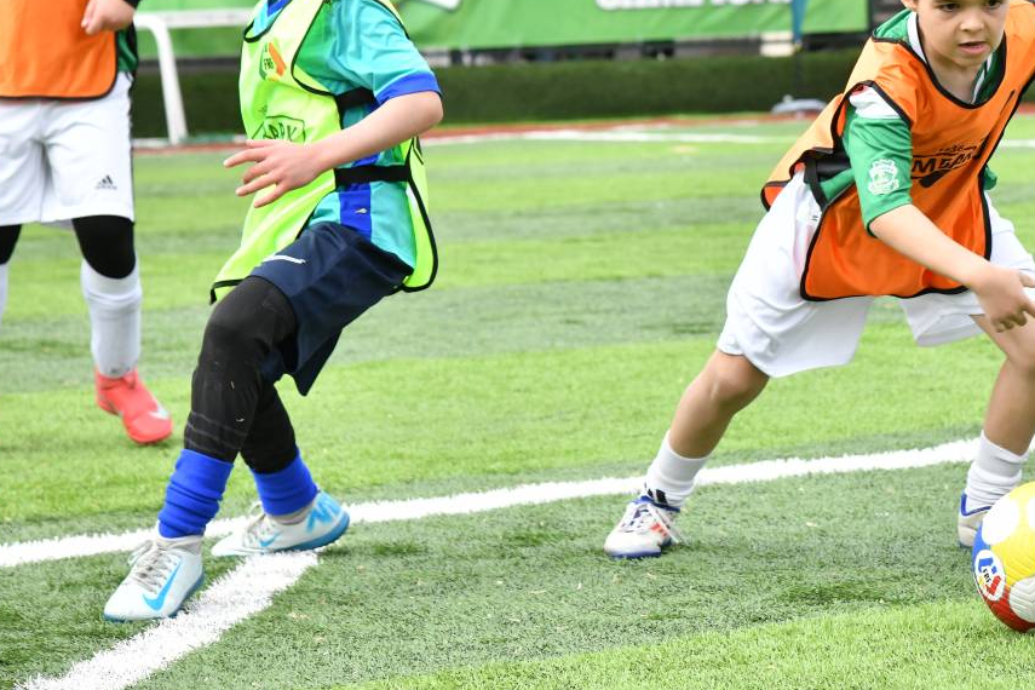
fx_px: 4628
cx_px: 893
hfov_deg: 12.7
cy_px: 68
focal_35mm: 161
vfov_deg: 8.5
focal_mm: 86
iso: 1000
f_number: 5
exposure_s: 1/1600
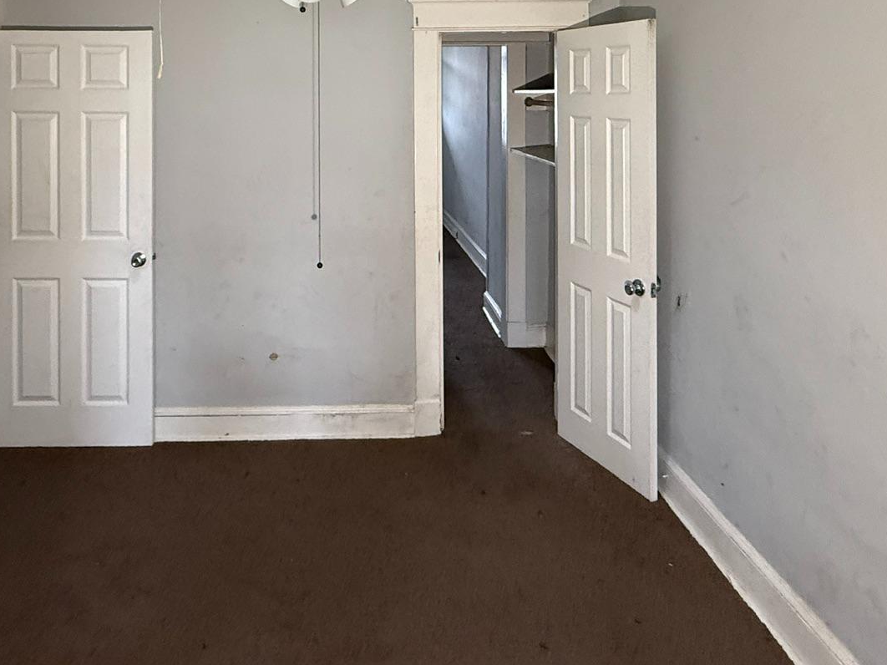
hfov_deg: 64.7
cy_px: 91
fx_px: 692
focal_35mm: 27
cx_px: 352
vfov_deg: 47.2
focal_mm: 2.22
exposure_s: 1/71
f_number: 2.2
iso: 400
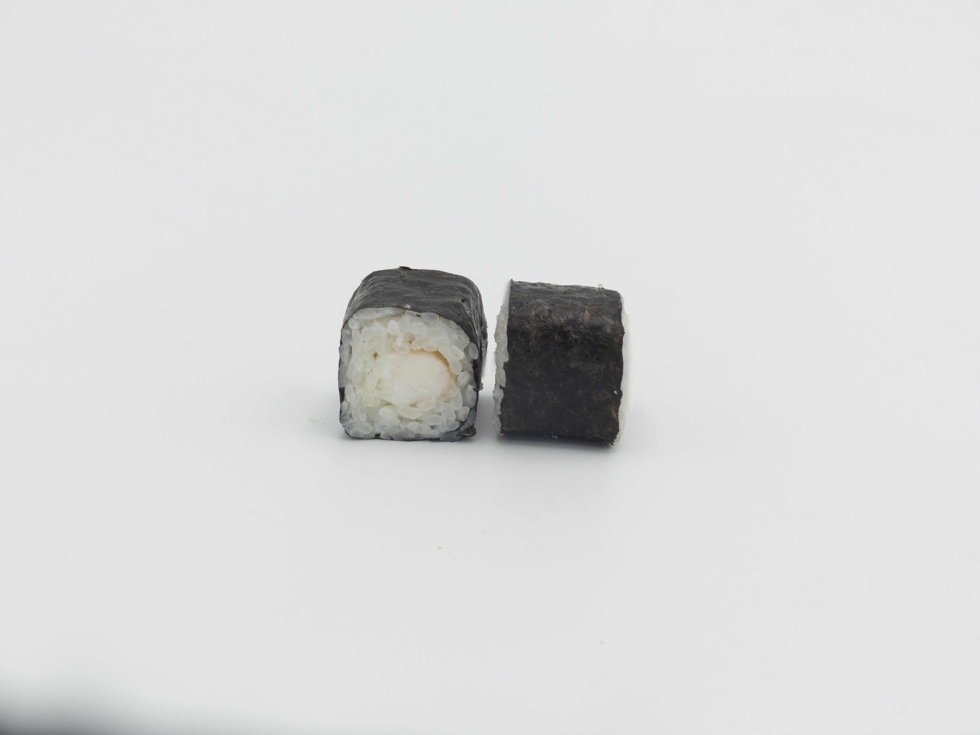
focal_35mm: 66
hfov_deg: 29.4
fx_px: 1869
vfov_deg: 22.3
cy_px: 368
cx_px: 490
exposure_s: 1/200
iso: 100
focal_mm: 11.9
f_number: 4
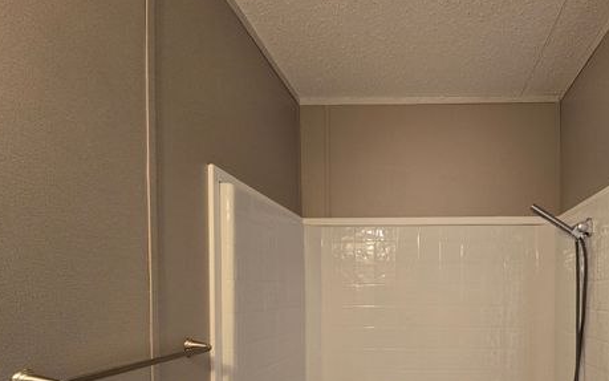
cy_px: 299
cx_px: 425
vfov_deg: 53.8
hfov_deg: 78.5
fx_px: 349
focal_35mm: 21
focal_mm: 2.2
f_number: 2.2
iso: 250
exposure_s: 1/60
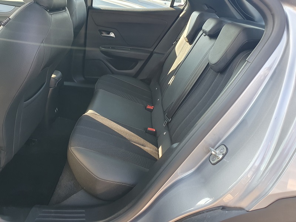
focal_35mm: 26
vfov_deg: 53.1
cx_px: 148
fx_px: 222
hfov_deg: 67.3
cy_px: 111
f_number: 2.4
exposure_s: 1/100
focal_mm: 4.32
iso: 100
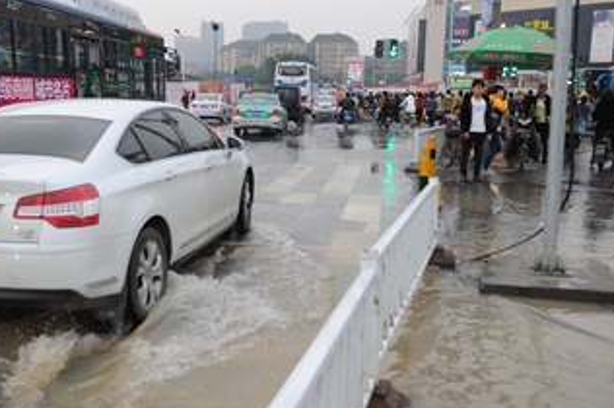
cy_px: 226
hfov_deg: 50.4
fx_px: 647
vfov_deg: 34.9
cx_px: 243
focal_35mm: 38
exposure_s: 1/125
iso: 200
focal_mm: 24
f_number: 2.8
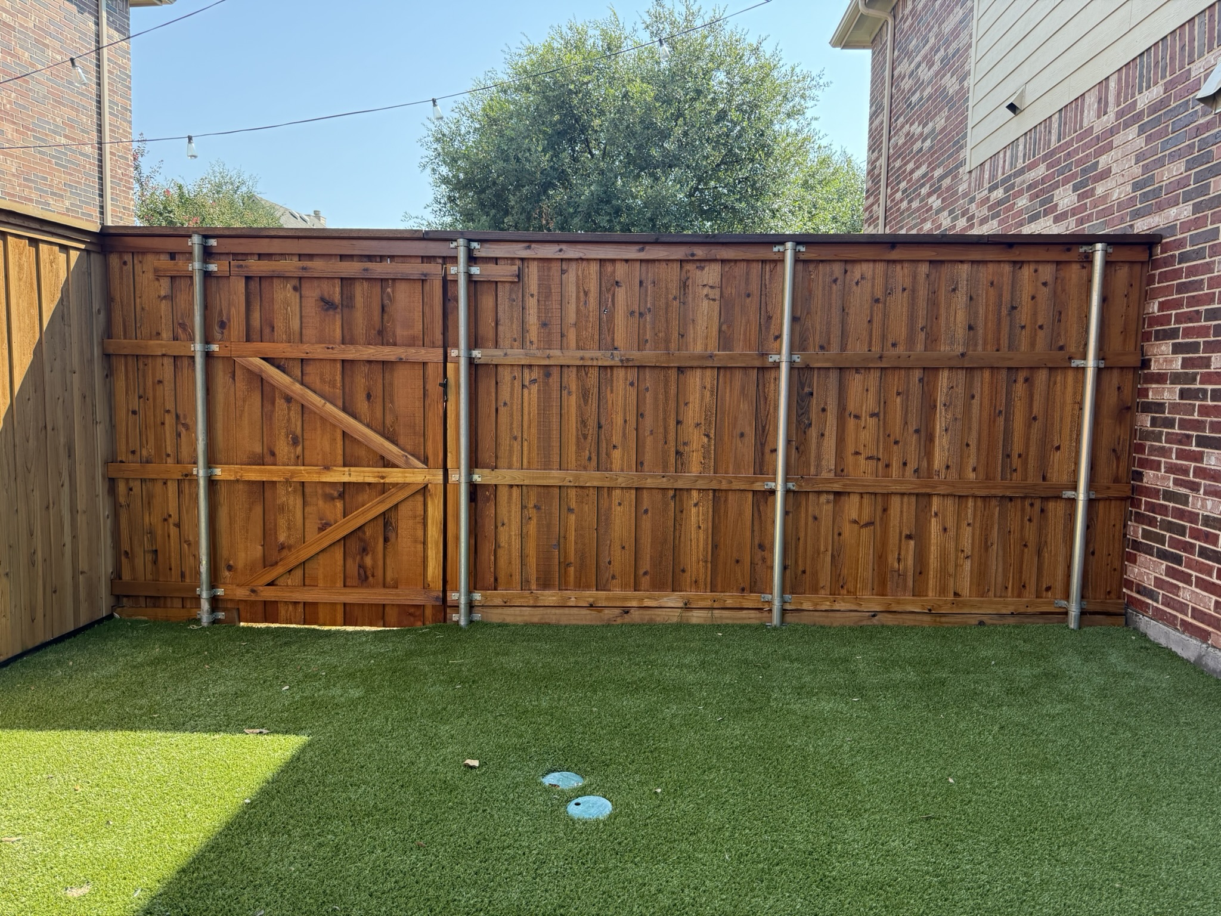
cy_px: 458
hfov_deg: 71.6
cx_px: 610
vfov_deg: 56.8
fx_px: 847
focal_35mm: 24
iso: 100
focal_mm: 6.76
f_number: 1.78
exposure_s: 1/602
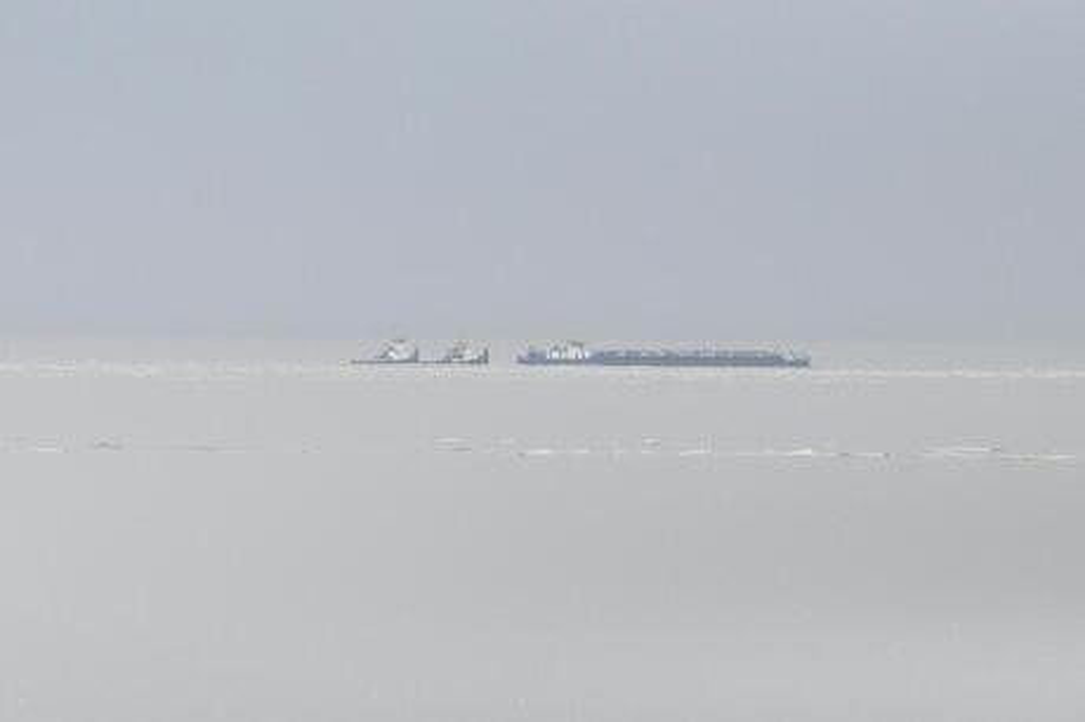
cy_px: 361
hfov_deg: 4.6
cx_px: 542
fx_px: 13552
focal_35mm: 450
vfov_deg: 3.1
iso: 3200
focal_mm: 300
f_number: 18
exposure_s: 1/4000
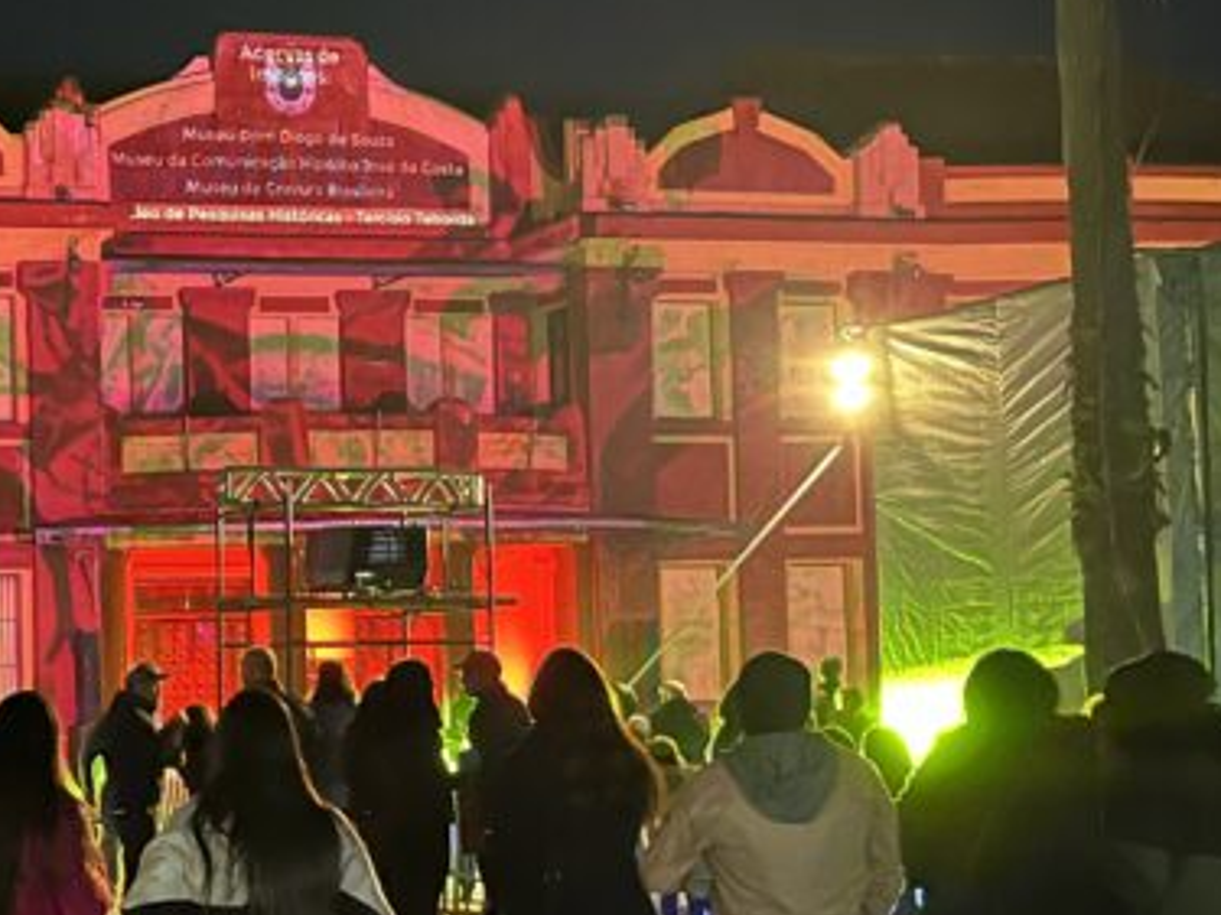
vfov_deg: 20.7
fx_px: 2504
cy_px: 550
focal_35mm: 71
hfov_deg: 26.4
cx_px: 94
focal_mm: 5.1
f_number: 1.6
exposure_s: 1/15
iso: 1250
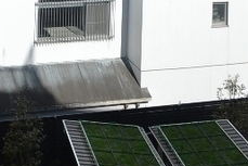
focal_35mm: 67
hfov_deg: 28.2
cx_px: 0
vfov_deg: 15.4
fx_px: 462
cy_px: -186
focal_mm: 10
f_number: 9
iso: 100
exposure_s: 1/320
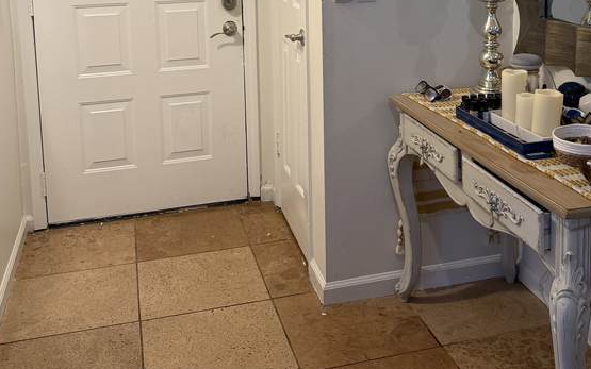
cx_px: 342
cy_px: 9
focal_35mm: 44
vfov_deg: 27.7
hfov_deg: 45.1
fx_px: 709
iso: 200
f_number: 1.78
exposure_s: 1/60
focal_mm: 6.76
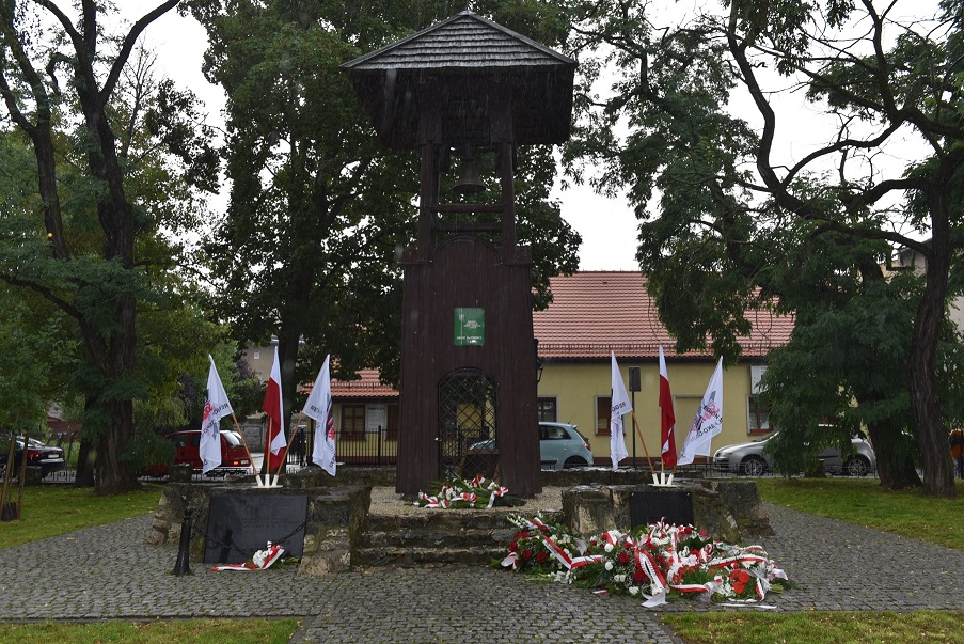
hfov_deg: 58.7
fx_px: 857
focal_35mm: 32
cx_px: 482
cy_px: 322
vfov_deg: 41.2
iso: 320
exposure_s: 1/125
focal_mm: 32
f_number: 5.6
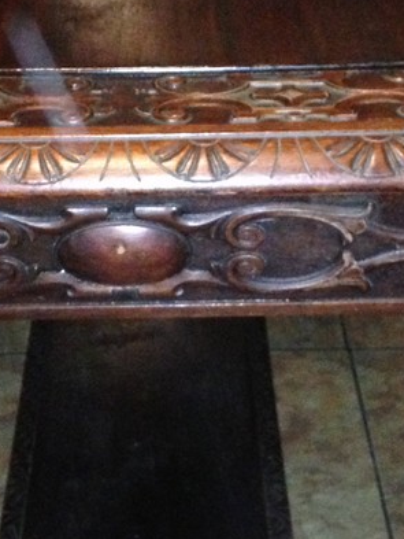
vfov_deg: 22.7
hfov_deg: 17.2
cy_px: 325
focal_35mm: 86
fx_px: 1338
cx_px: 155
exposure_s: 1/16
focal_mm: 4.12
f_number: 2.4
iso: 800
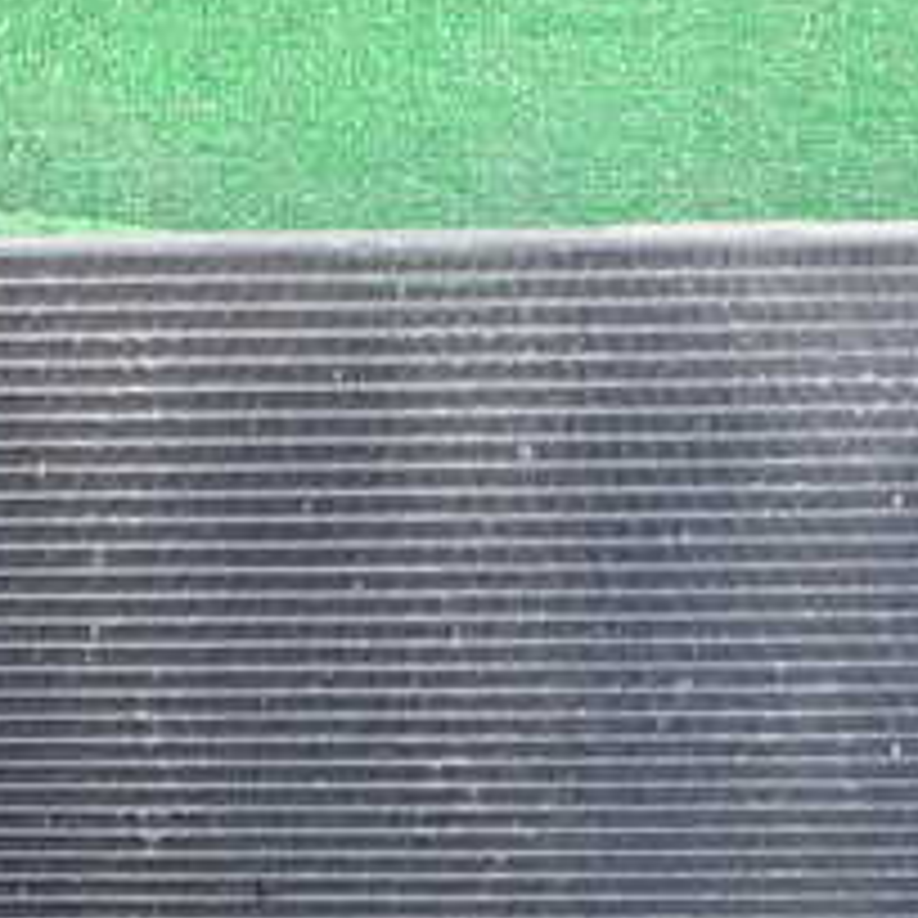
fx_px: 2340
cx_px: 351
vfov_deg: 22.1
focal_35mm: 78
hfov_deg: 22.1
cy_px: 630
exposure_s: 1/40
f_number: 2.3
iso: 200
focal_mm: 5.4
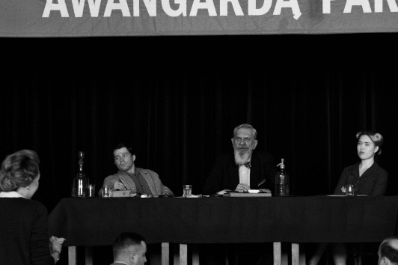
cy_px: 116
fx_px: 1712
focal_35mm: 155
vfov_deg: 8.8
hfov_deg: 13.3
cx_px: 237
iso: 12800
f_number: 2.8
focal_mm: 68.7
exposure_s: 1/500
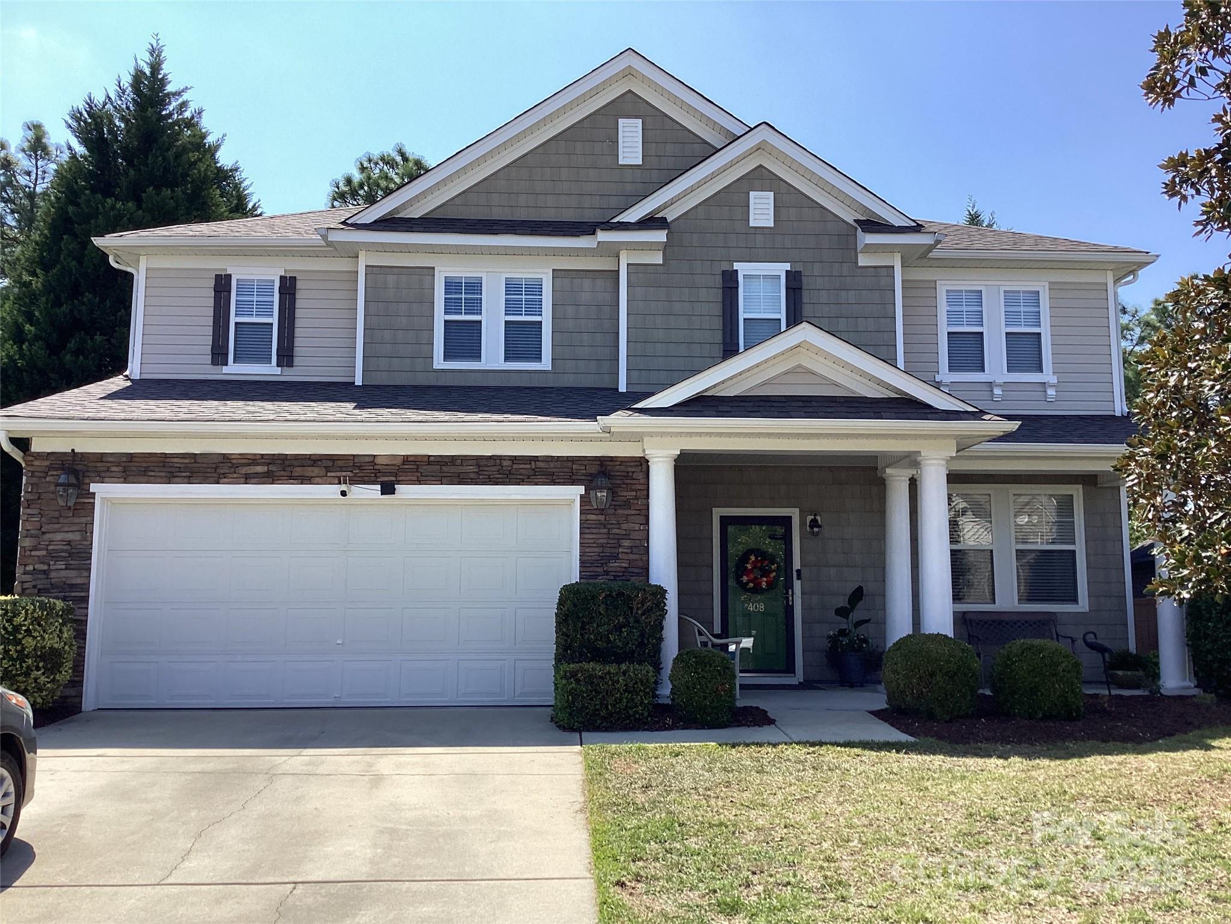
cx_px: 616
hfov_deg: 58.4
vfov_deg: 45.4
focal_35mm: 31
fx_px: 1102
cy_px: 462
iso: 25
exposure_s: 1/895
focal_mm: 3.3
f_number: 2.4
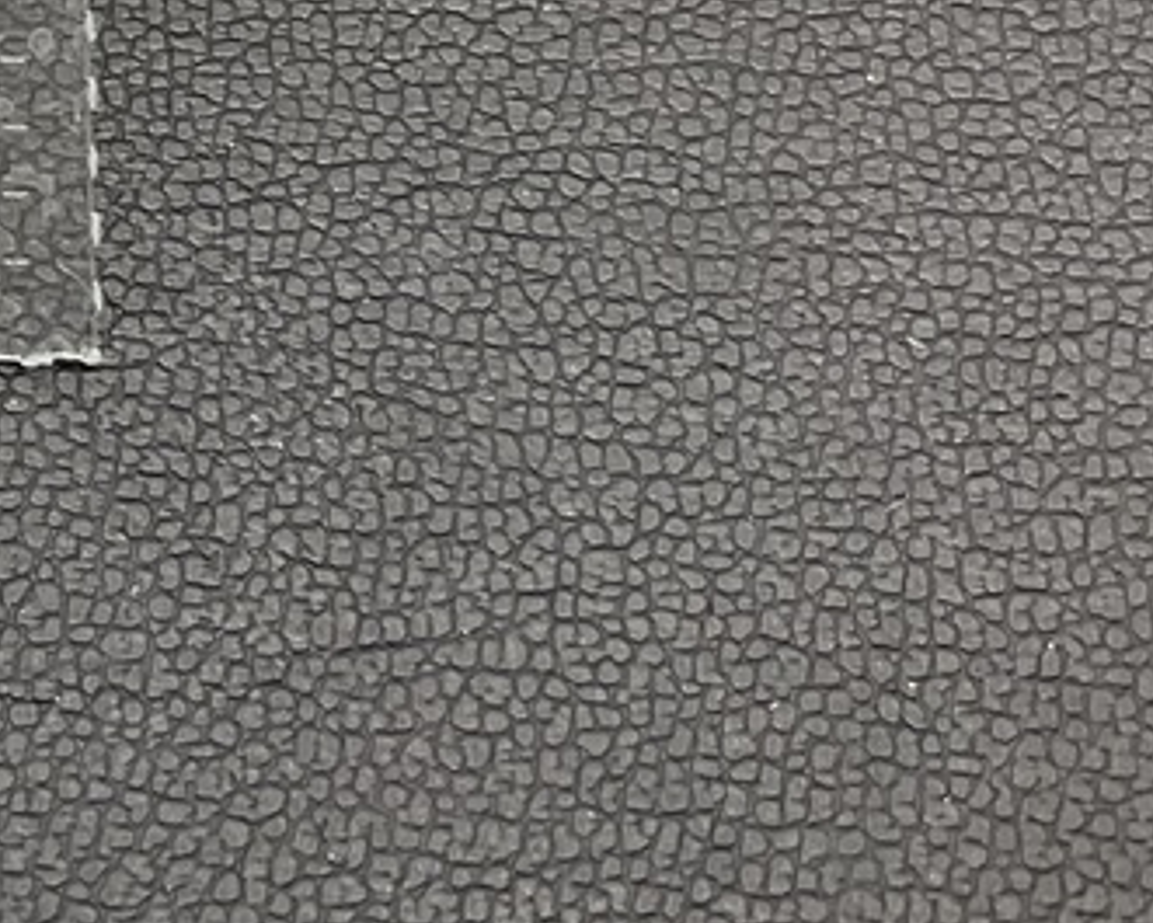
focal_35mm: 99
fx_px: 3379
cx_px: -592
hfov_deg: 17.4
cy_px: -373
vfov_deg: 14.7
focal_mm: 3.99
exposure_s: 1/60
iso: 160
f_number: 1.8
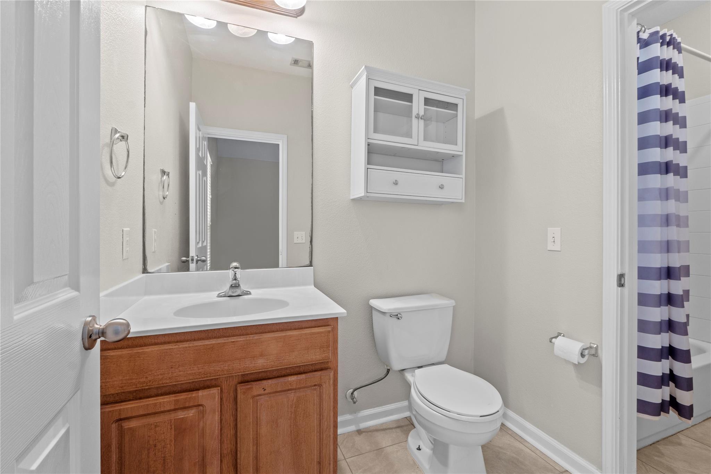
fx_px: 296
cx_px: 356
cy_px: 237
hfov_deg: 100.4
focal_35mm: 15
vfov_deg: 77.3
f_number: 11
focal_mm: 10
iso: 250
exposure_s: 1.6
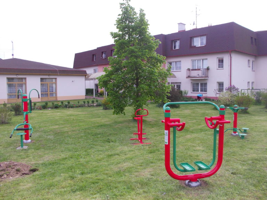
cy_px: 100
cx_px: 134
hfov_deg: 61.7
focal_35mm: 29
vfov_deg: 48.2
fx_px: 224
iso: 80
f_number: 3.3
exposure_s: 1/200
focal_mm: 4.1
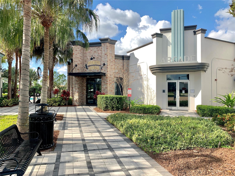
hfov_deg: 67.3
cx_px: 118
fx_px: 177
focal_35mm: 26
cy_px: 88
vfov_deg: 53.1
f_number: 1.8
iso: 25
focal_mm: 4.25
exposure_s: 1/2033
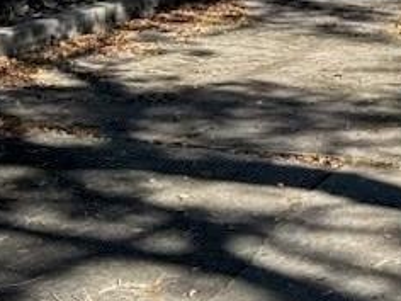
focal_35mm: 104
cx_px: 534
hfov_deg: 17.6
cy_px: -156
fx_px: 1205
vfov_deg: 13.4
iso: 80
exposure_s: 1/1901
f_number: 1.78
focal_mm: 6.76
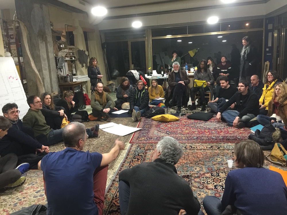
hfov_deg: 61.7
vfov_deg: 48.2
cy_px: 108
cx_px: 144
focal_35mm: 29
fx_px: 240
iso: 125
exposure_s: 1/17
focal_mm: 4.15
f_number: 2.2
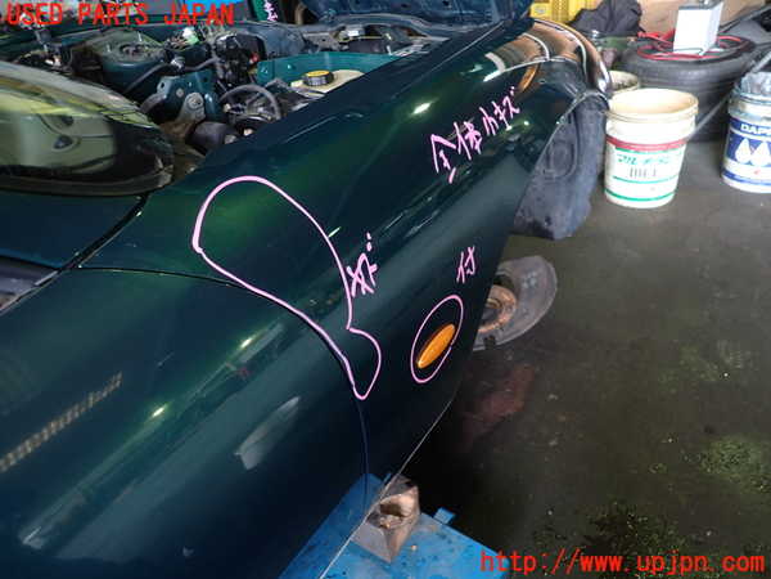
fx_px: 557
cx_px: 386
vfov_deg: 54.9
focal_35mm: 25
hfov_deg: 69.4
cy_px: 290
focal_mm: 4.5
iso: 200
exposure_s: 1/30
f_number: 2
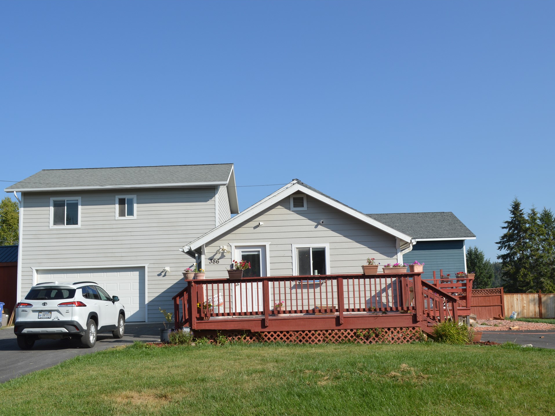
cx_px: 283
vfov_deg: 39.7
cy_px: 207
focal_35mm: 36
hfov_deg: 51.4
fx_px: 577
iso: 100
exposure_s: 1/250
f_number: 8
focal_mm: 22
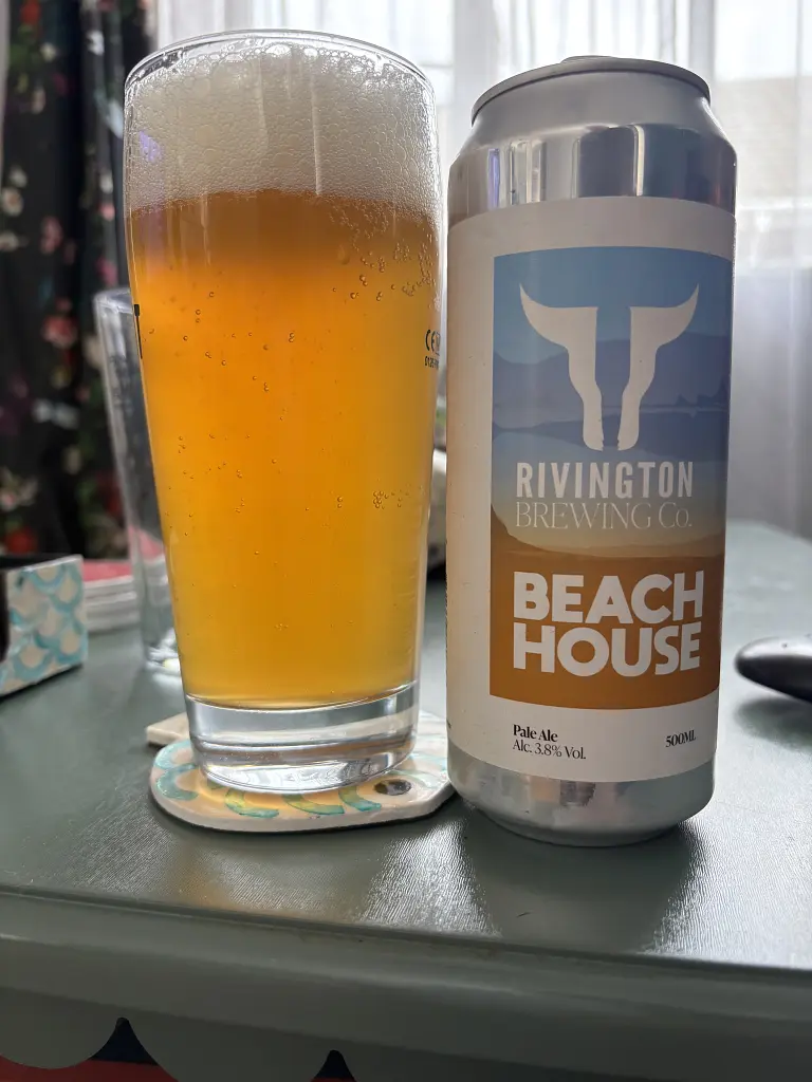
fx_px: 813
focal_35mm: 26
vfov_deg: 67.3
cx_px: 406
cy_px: 541
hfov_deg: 53.1
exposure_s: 1/100
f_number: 1.6
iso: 80
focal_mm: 5.96
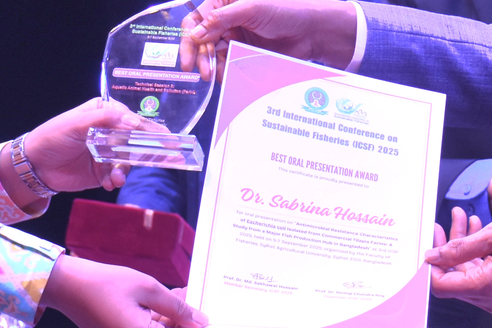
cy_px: -146
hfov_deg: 11.2
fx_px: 2511
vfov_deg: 7.4
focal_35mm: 184
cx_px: 368
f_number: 4.2
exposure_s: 1/250
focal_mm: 35
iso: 800
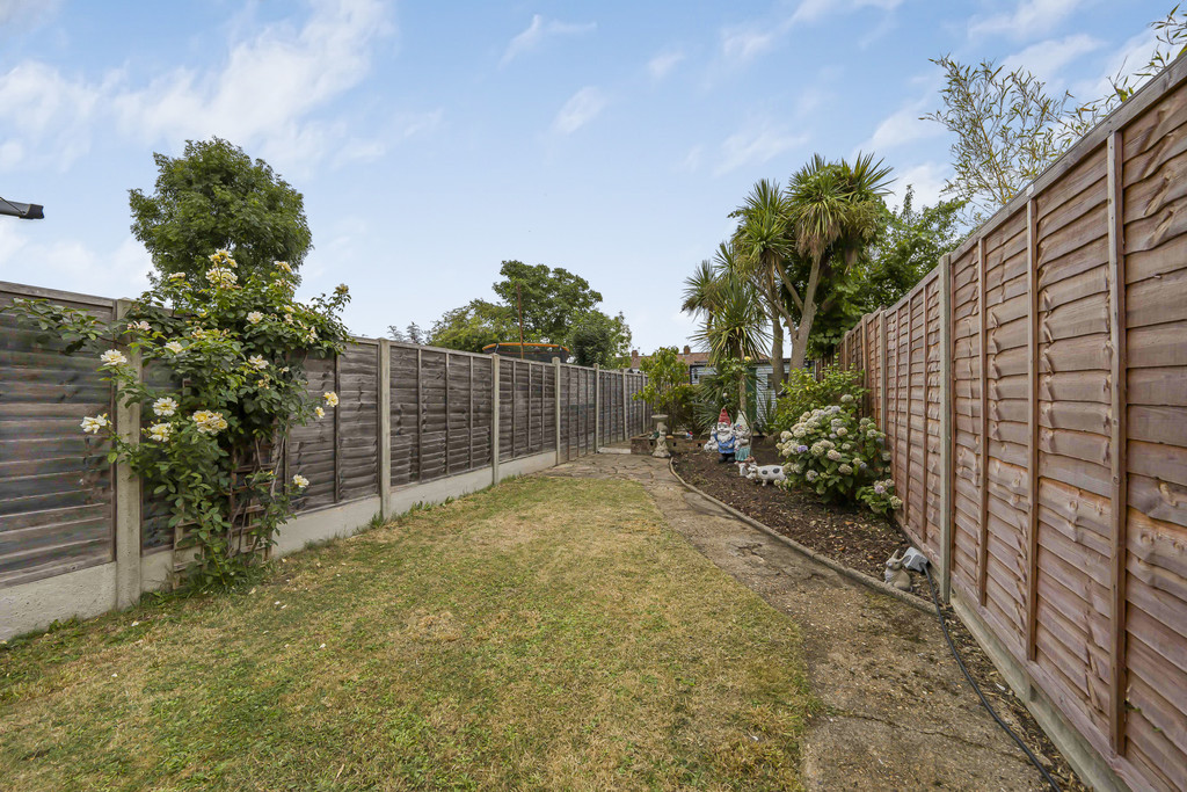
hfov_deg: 112.6
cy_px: 396
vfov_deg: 90.0
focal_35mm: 12
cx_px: 594
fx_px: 396
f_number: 9
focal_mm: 12
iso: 320
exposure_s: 1/500
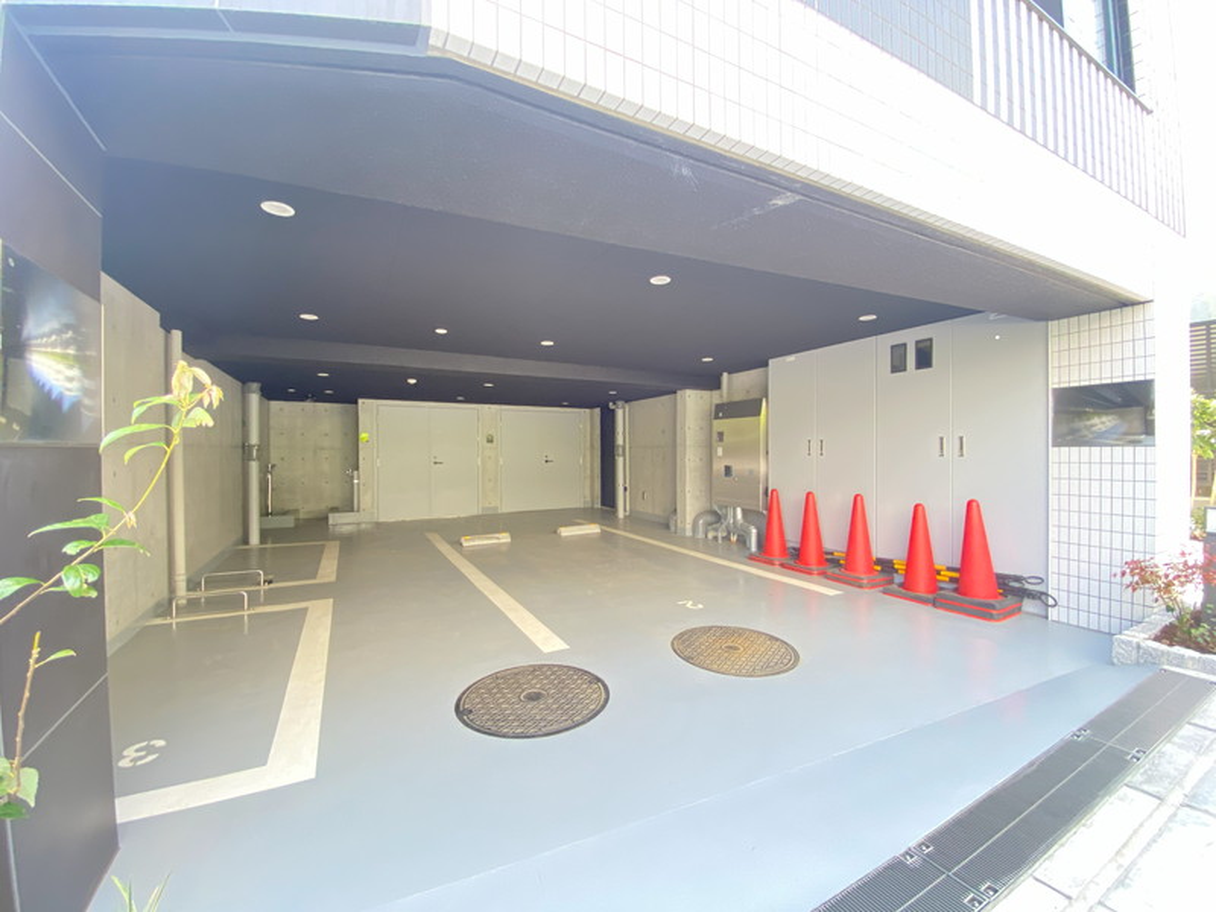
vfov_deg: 89.9
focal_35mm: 13
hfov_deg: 106.2
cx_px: 608
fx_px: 457
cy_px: 456
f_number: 2.4
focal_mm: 1.54
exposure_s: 1/84
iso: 200
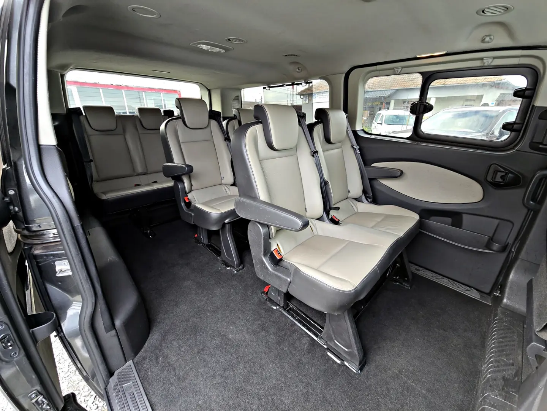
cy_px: 206
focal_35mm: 13
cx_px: 274
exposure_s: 1/50
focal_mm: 2.2
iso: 125
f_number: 2.2
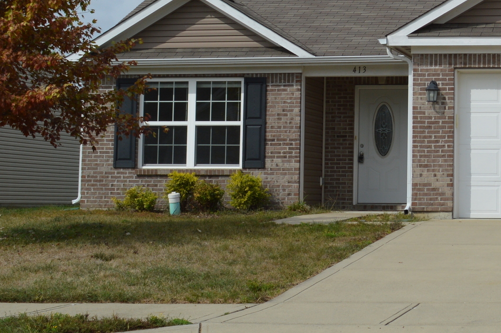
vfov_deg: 14.1
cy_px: 60
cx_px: 525
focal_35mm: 96
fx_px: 1335
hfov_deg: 20.4
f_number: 10
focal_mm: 22
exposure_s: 1/400
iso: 100
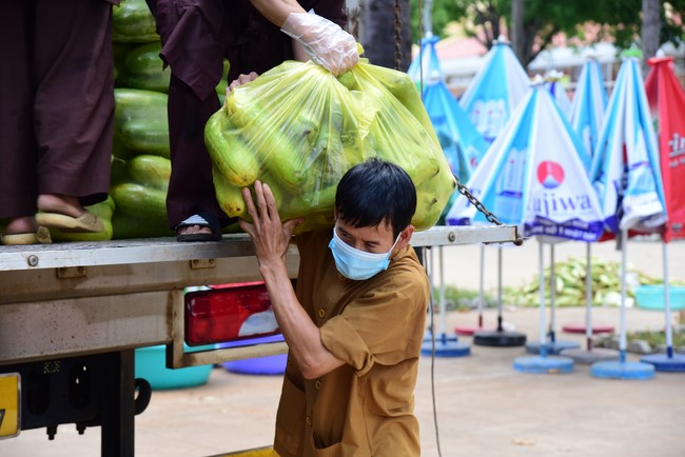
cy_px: 228
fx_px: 1618
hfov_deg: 23.9
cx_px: 342
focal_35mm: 85
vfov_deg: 16.1
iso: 250
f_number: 5.6
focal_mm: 85
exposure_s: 1/125
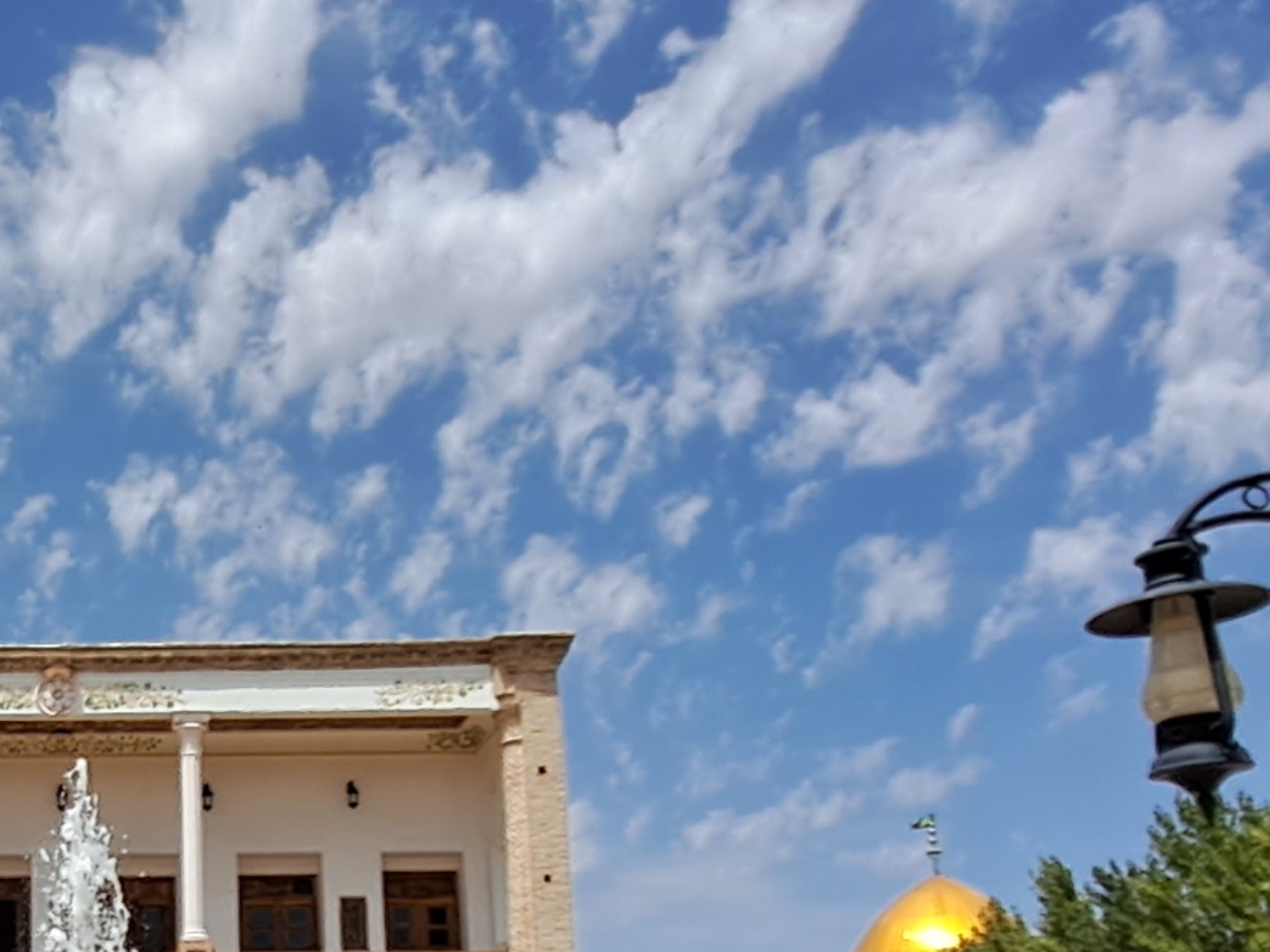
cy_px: 906
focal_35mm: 48
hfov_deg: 35.7
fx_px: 1761
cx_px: -10
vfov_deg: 28.7
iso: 40
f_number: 2.2
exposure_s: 1/2227
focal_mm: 1.42
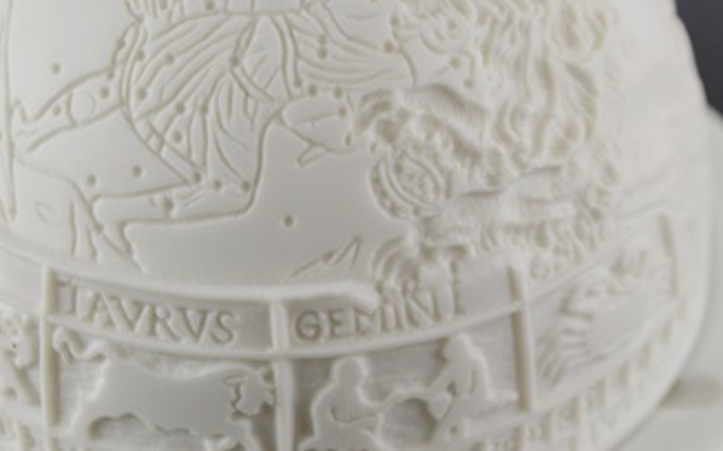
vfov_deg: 12.9
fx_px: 1989
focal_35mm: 101
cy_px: 210
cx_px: 398
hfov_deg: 20.6
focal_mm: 36
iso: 200
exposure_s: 1/125
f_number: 5.6
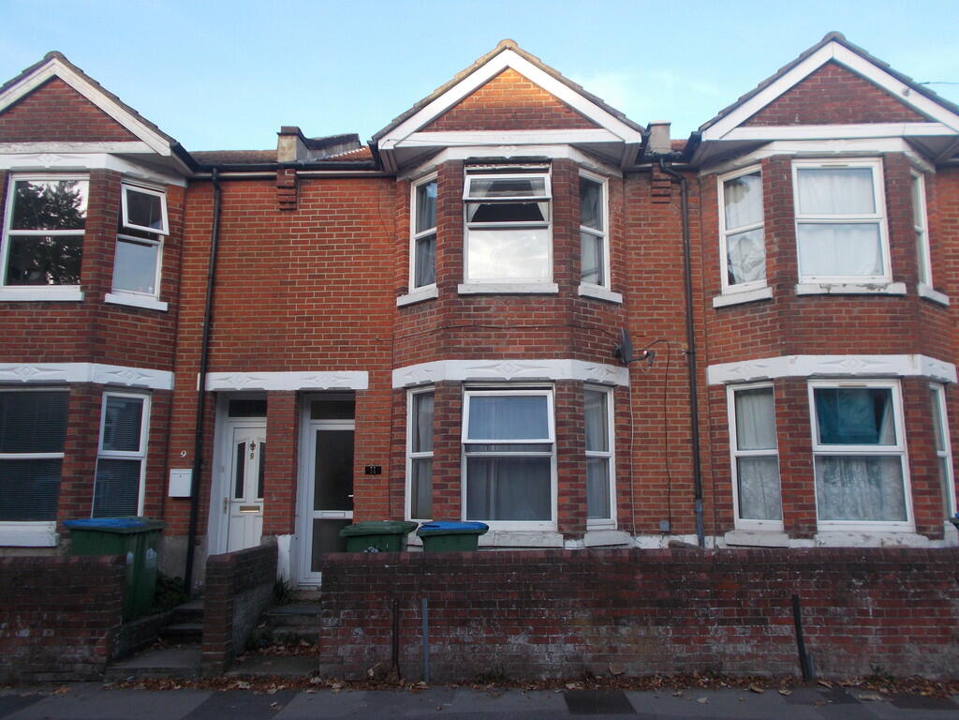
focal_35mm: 30
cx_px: 480
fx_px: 831
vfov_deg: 46.8
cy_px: 360
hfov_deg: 60.0
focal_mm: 5.3
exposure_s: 1/125
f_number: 3.4
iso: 80
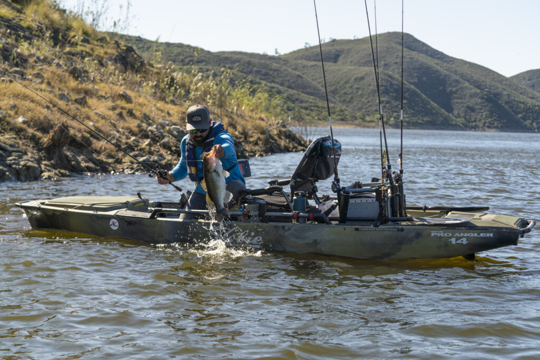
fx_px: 1050
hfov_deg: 28.8
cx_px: 270
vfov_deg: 19.5
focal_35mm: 70
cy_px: 180
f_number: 4.5
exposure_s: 1/800
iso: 125
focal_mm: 70
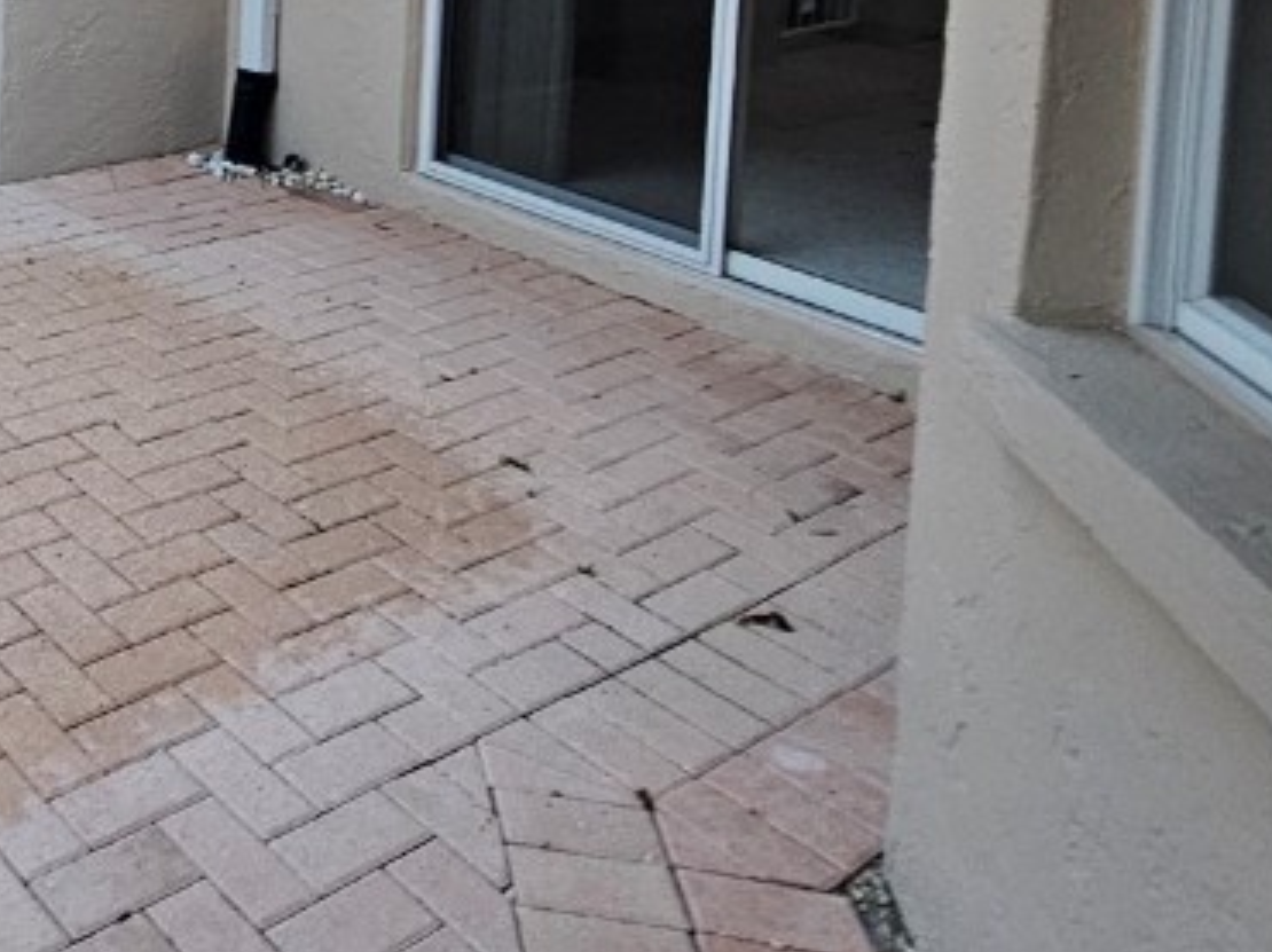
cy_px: -148
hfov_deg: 42.7
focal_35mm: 36
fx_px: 1322
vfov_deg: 33.4
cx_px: -55
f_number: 2.2
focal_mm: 2.2
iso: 320
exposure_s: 1/100
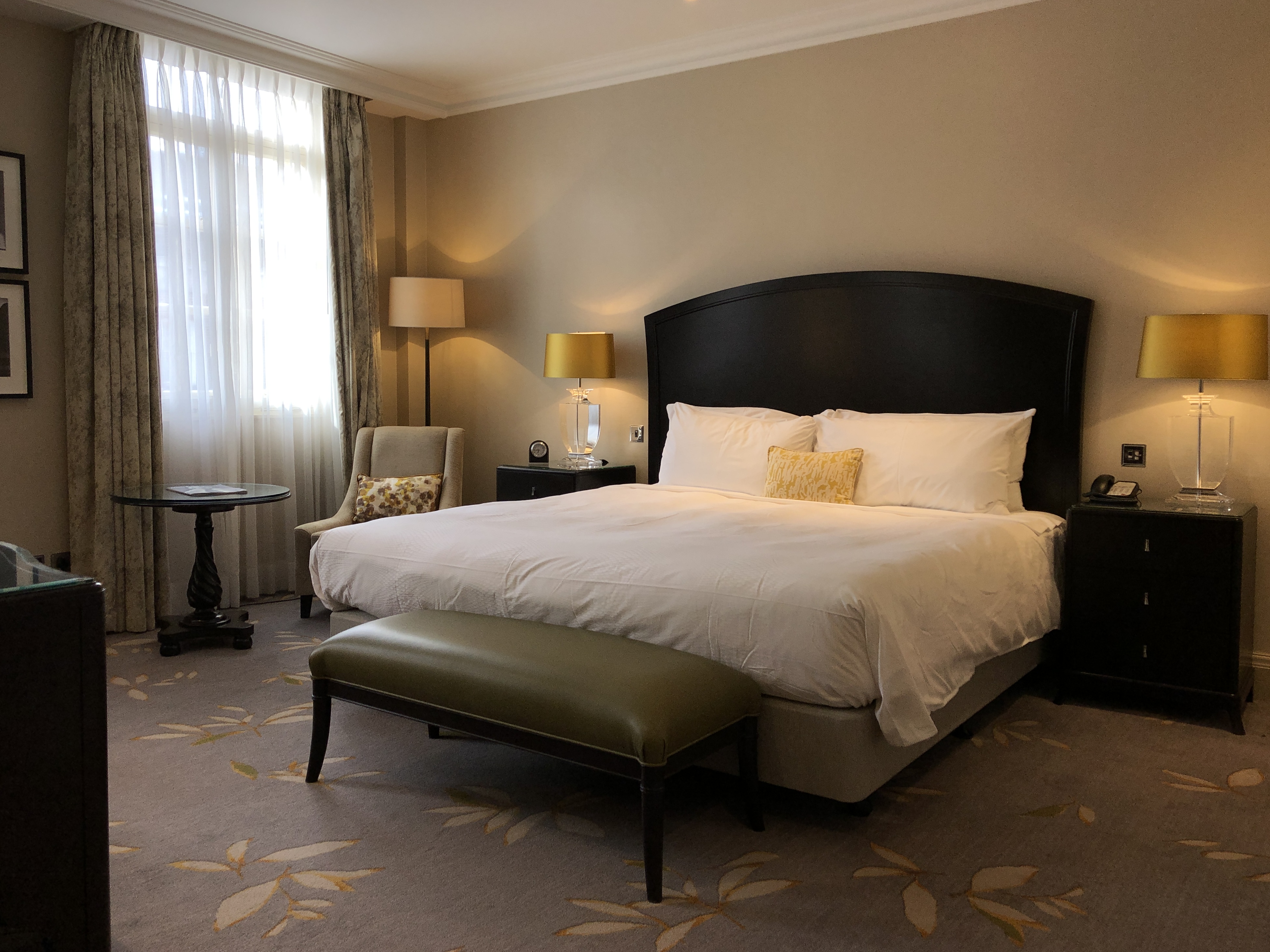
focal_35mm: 29
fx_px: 1064
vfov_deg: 48.2
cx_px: 652
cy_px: 472
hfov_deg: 61.6
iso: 32
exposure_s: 1/100
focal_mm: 3.99
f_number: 1.8
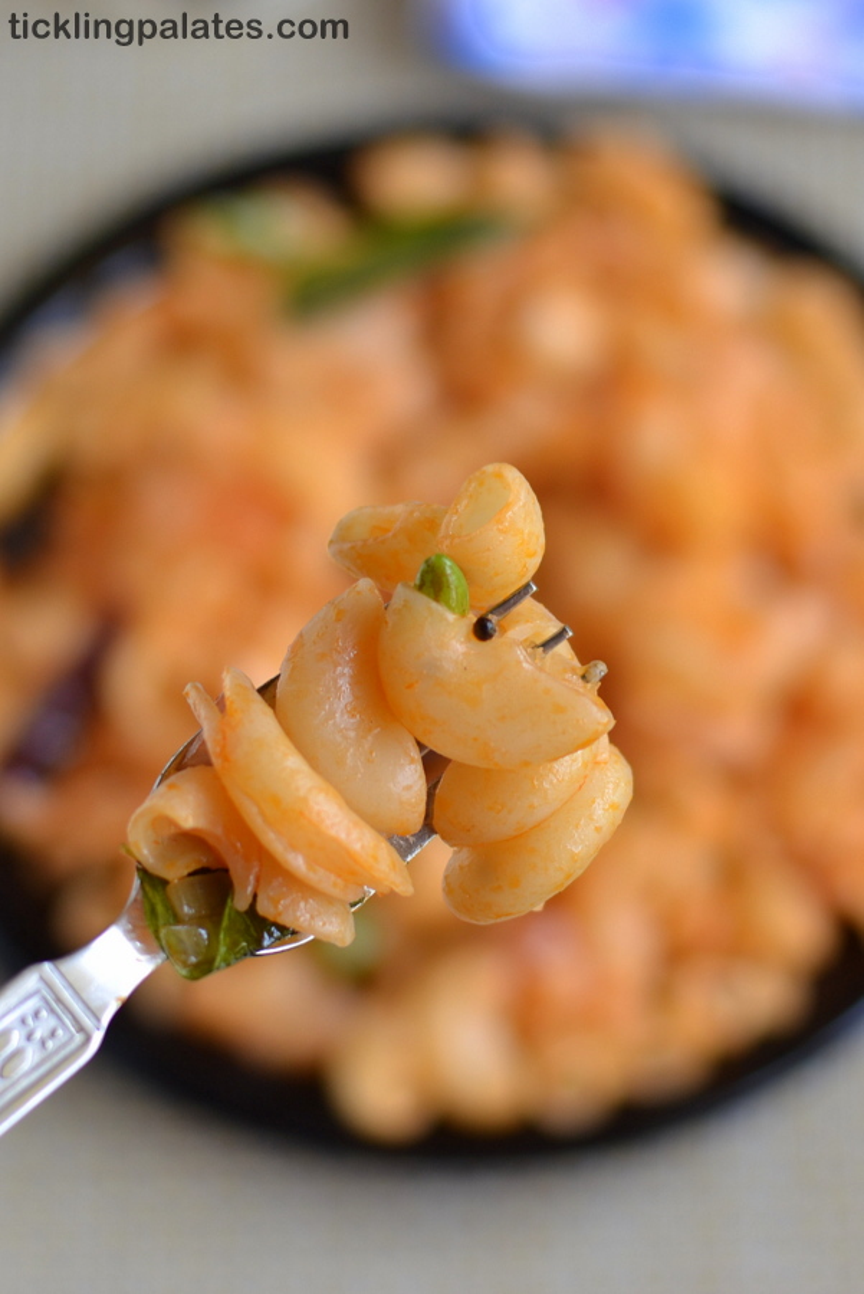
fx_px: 2697
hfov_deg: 18.2
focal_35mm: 75
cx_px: 432
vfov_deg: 27.0
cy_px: 647
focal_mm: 50
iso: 100
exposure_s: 1/125
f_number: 2.8
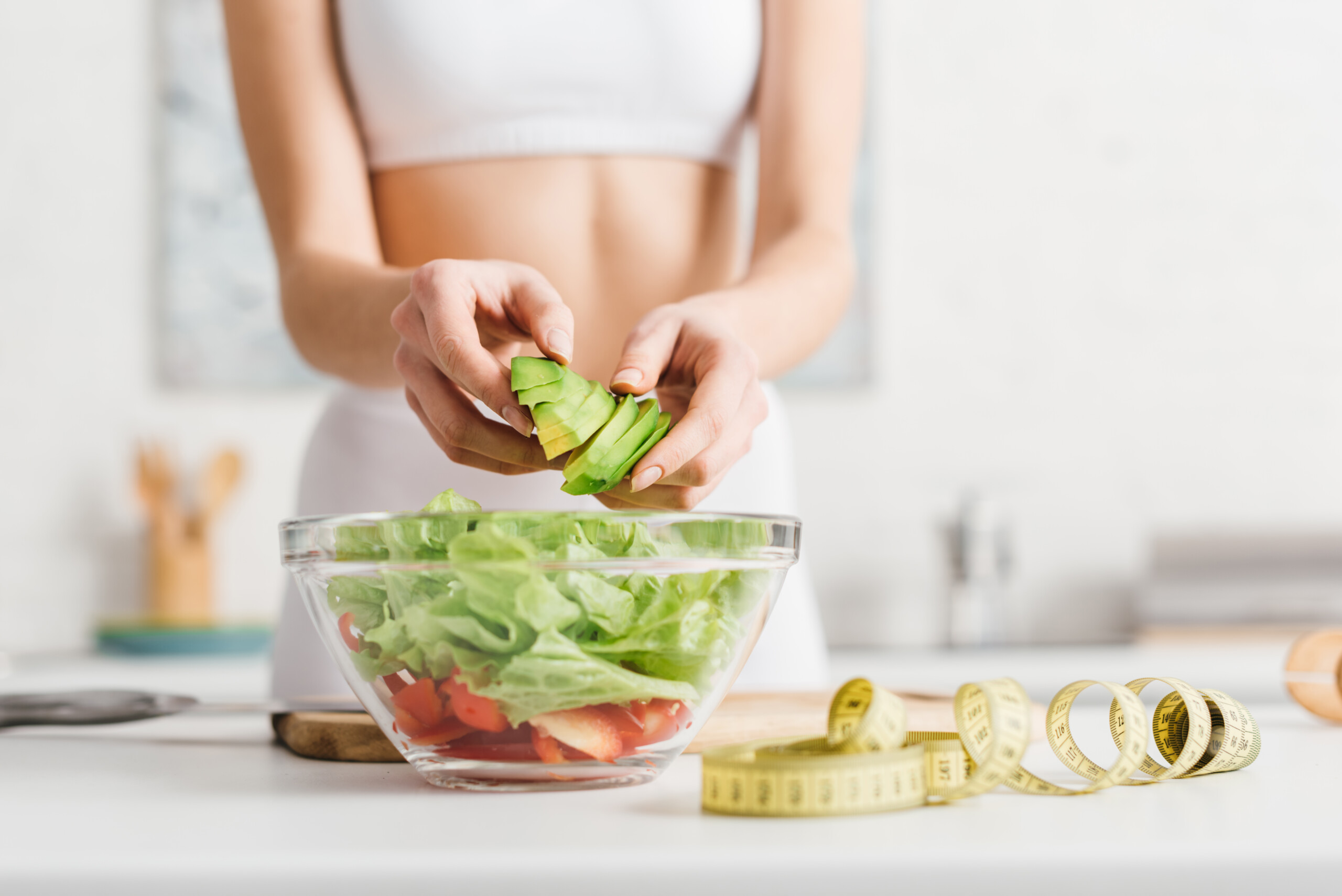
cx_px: 671
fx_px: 1865
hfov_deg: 39.6
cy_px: 448
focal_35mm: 50
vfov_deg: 27.0
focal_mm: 50
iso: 100
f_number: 3.2
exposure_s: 1/200
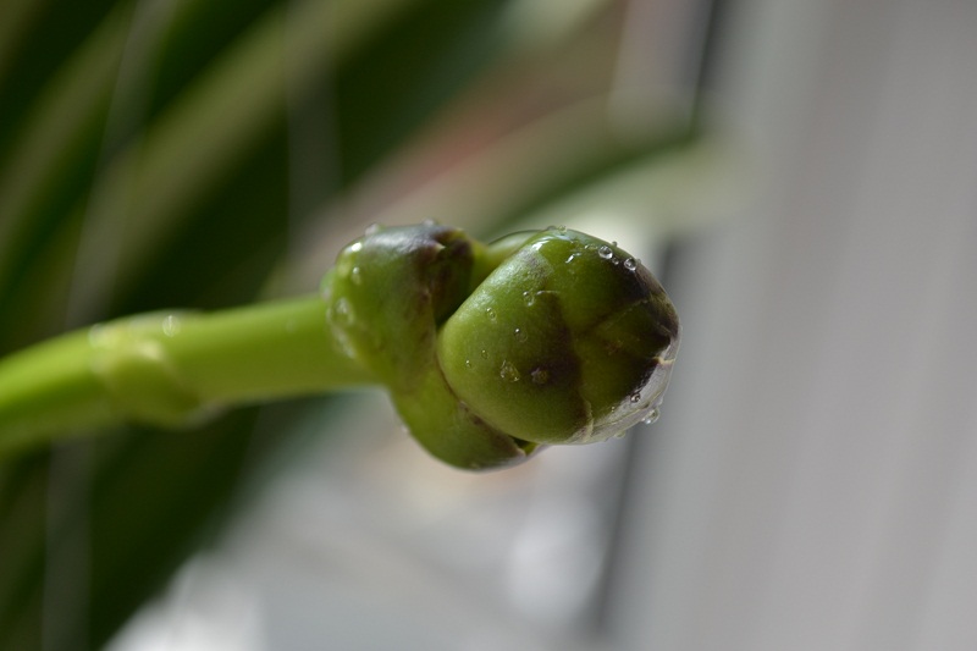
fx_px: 2238
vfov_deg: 16.5
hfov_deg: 24.6
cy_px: 326
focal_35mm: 82
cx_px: 488
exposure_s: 1/125
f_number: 5.6
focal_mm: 55
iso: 100
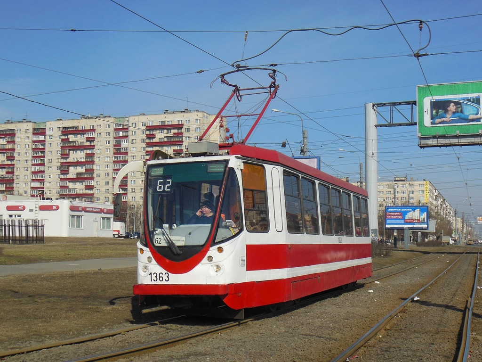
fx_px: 599
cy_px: 181
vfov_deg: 33.6
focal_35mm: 43
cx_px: 241
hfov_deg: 43.9
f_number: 3.8
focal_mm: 7.7
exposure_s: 1/2000
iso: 125
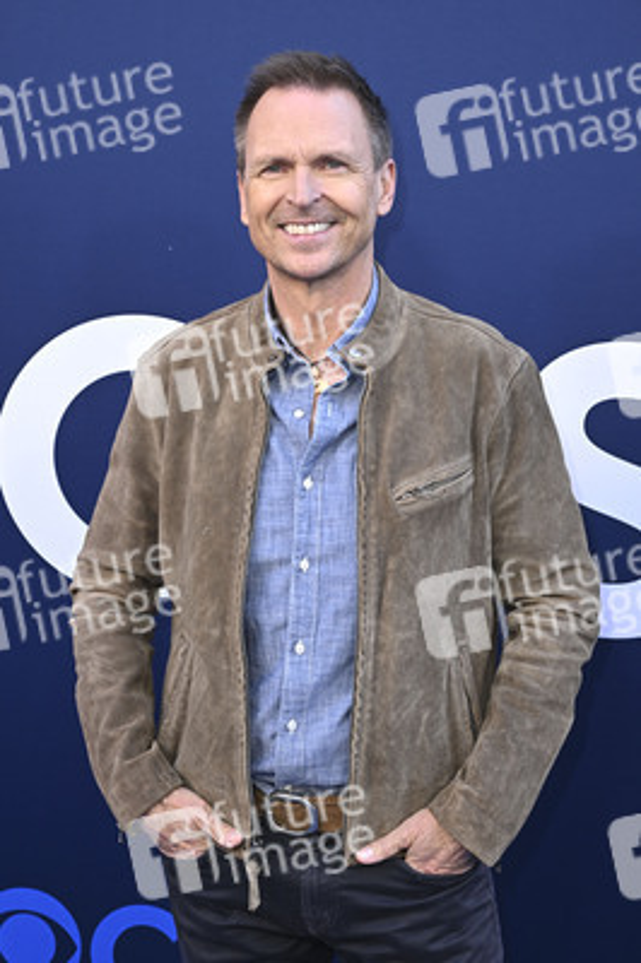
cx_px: 320
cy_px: 482
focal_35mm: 61
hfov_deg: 22.2
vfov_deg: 32.9
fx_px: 1632
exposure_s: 1/200
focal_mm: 61
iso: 640
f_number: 5.6
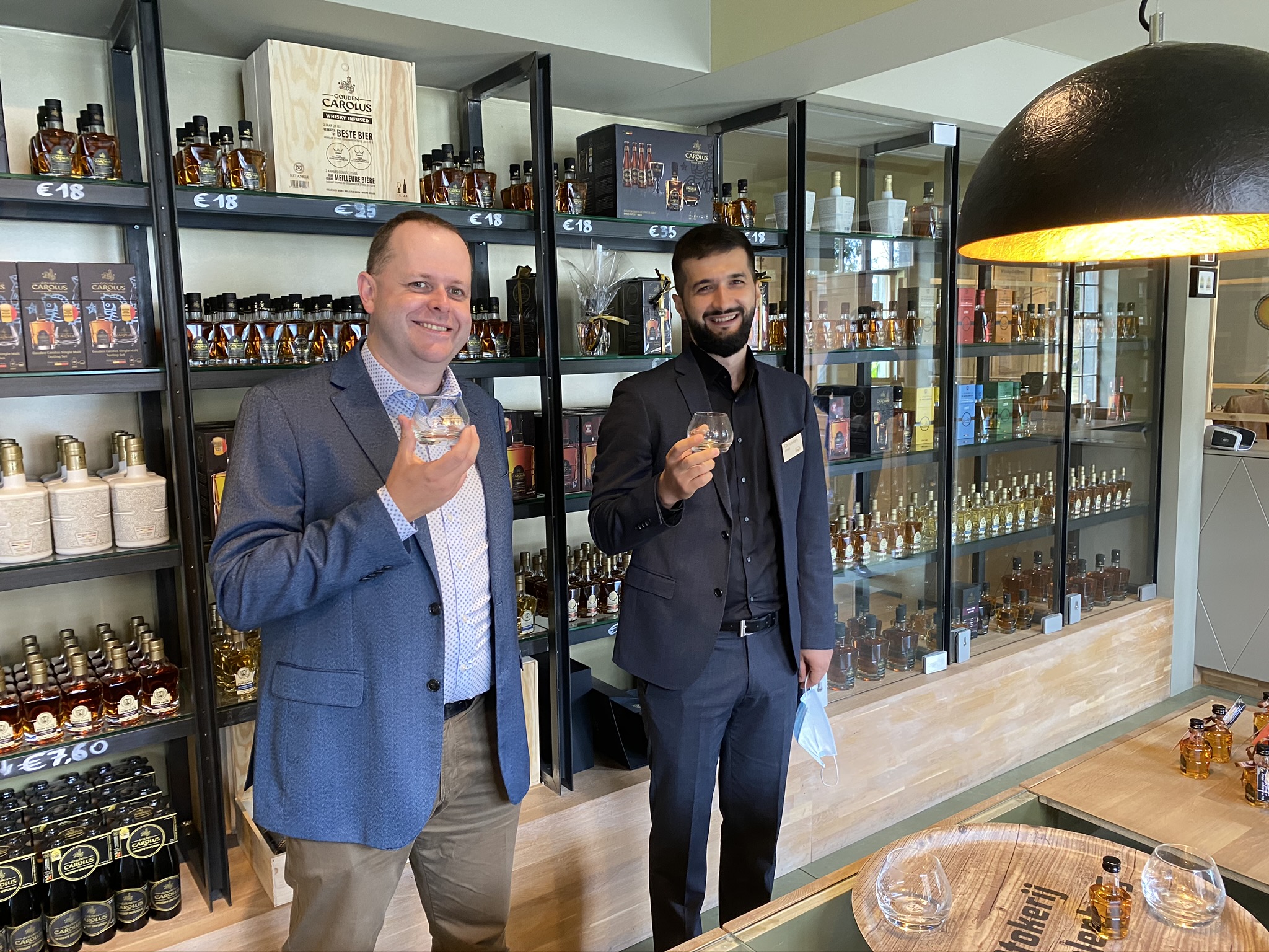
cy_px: 476
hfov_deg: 67.3
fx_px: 953
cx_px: 634
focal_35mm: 26
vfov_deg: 53.1
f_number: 1.8
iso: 250
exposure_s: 1/50
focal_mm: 4.25
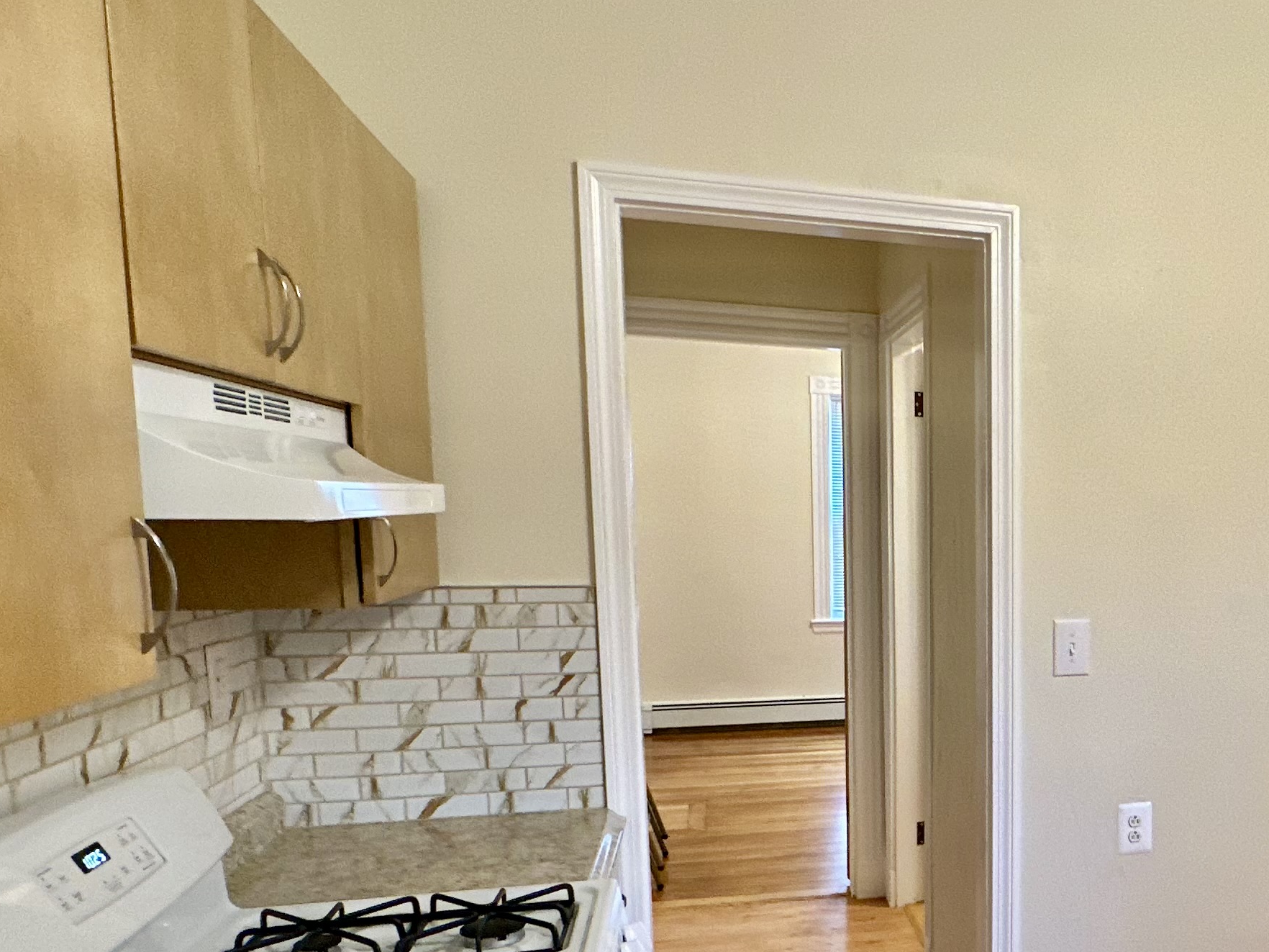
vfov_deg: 43.3
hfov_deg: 51.5
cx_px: 1096
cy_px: 659
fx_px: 1173
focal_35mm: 32
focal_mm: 2.22
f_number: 2.2
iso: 250
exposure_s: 1/60
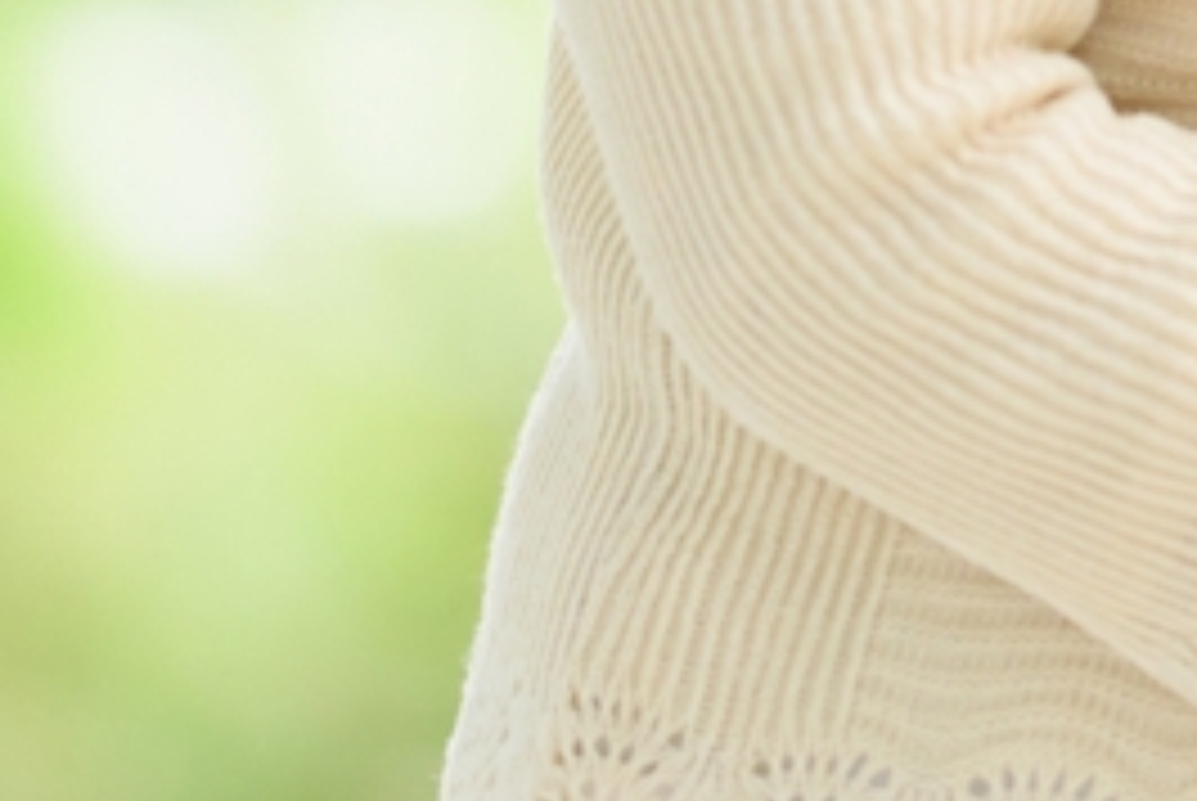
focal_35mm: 760
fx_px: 25297
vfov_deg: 1.8
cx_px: 2434
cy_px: -1206
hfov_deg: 2.7
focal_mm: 135
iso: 400
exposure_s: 1/500
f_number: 1.8
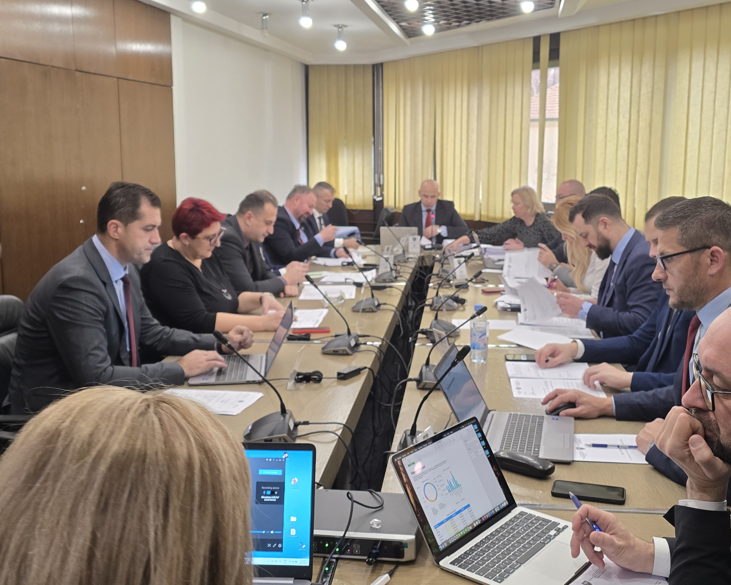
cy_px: 266
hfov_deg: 48.8
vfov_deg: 40.1
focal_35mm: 37
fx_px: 801
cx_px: 433
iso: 125
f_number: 1.7
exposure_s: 1/50
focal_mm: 6.3
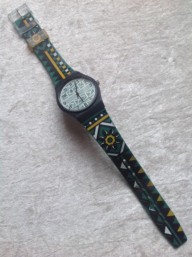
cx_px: 96
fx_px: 260
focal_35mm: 35
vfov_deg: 52.7
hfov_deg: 40.6
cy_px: 128
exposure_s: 1/231
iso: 50
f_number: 2.4
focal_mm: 4.28
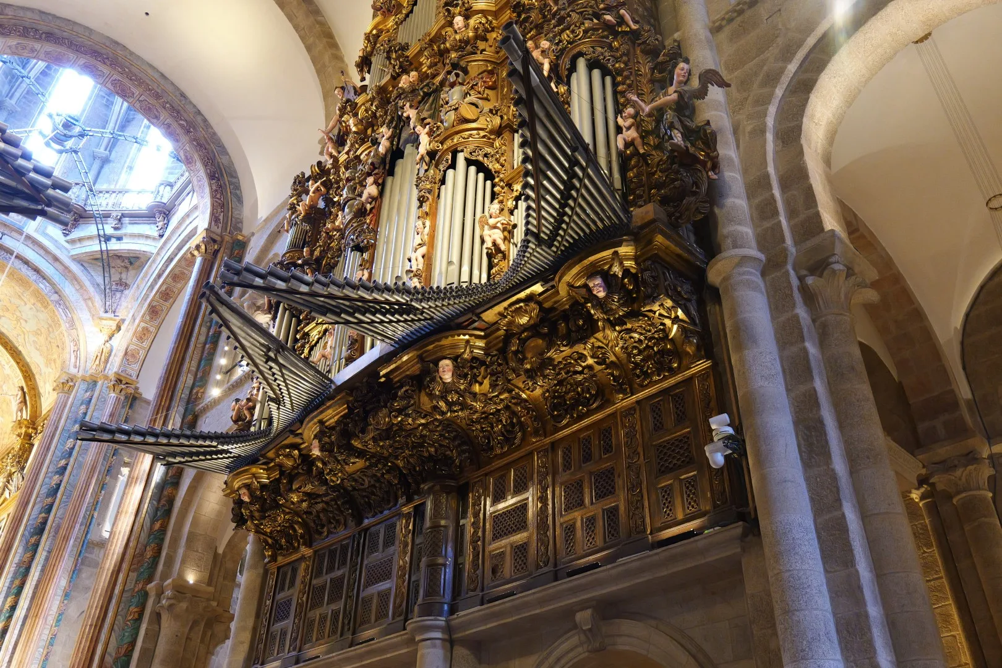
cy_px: 334
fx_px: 807
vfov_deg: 45.0
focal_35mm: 29
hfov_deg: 63.7
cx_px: 501
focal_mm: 29
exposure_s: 1/20
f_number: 4.1
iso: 6400
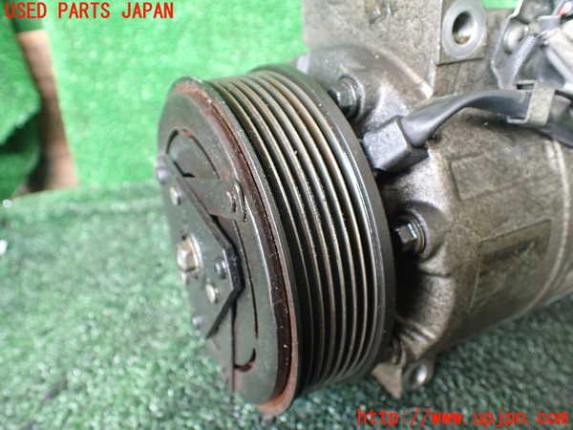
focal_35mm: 30
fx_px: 497
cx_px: 286
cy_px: 215
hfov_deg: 60.0
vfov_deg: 46.8
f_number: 2.3
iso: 800
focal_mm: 5.4
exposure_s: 1/80
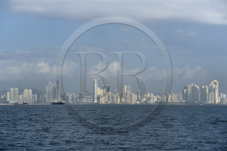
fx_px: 819
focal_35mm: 130
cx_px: 114
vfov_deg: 10.5
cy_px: 76
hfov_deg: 15.8
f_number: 8
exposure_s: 1/640
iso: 200
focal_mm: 130
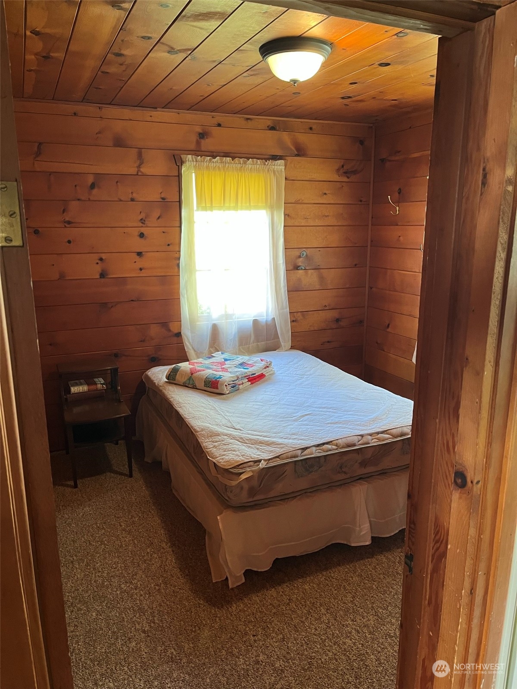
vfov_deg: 67.3
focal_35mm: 26
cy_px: 344
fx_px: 518
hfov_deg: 53.1
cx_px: 258
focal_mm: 5.1
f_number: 1.6
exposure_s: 1/60
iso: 250
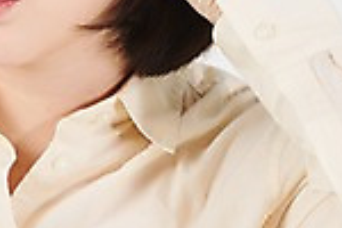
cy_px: 30
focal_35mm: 658
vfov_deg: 2.1
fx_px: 6251
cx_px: 51
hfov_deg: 3.1
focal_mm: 165
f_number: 13
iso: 100
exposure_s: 1/125
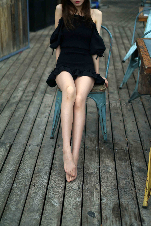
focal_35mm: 50
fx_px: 314
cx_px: 76
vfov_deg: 39.6
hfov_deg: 27.0
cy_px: 113
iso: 200
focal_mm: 50
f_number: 2
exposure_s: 1/4000
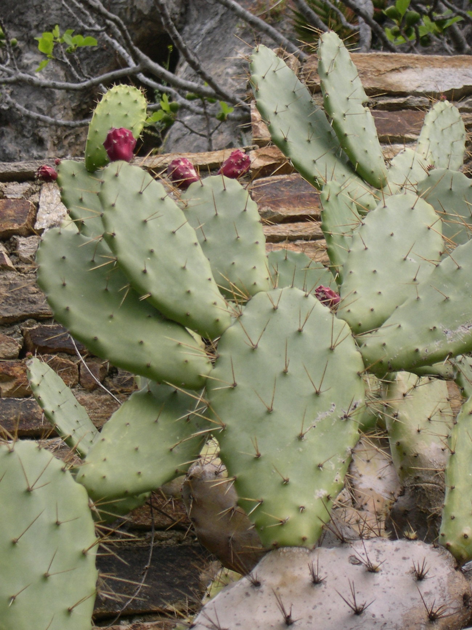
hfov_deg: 13.0
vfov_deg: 17.3
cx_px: 236
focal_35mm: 114
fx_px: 2073
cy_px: 315
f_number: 4.9
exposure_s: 1/97
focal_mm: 24
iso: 100
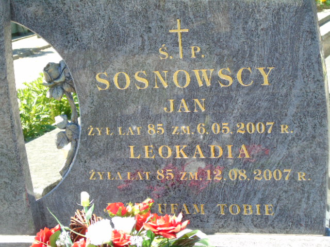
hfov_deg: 18.2
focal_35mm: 108
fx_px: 1030
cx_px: 165
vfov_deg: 13.7
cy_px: 124
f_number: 4.4
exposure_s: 1/100
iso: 80
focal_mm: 19
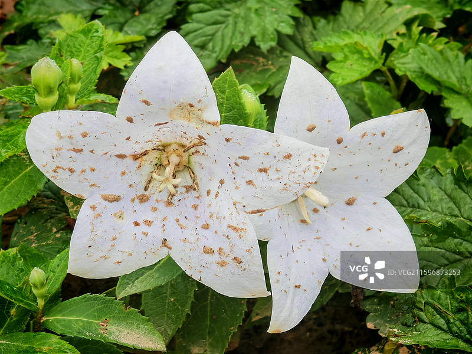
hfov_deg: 8.3
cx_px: 236
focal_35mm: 239
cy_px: 177
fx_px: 3259
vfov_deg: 6.2
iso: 50
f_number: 3
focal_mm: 14.92
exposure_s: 1/170
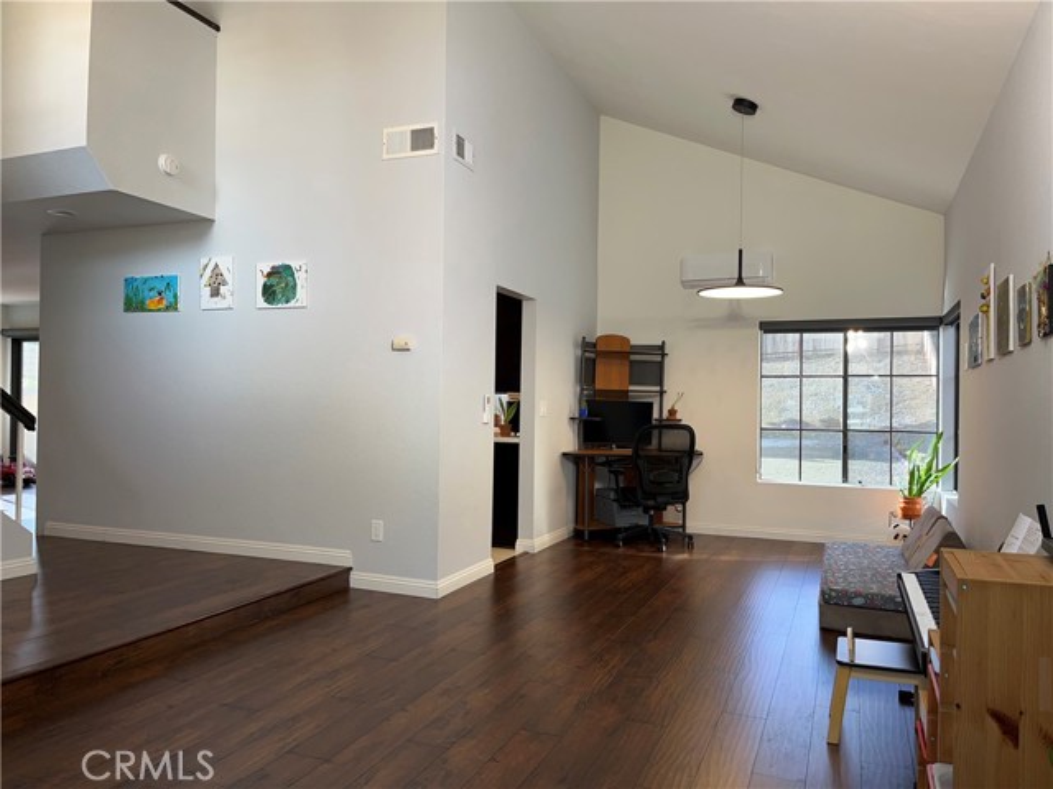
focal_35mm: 26
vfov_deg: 53.1
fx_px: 791
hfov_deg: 67.3
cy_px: 394
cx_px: 526
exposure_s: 1/120
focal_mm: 5.1
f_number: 1.6
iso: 64
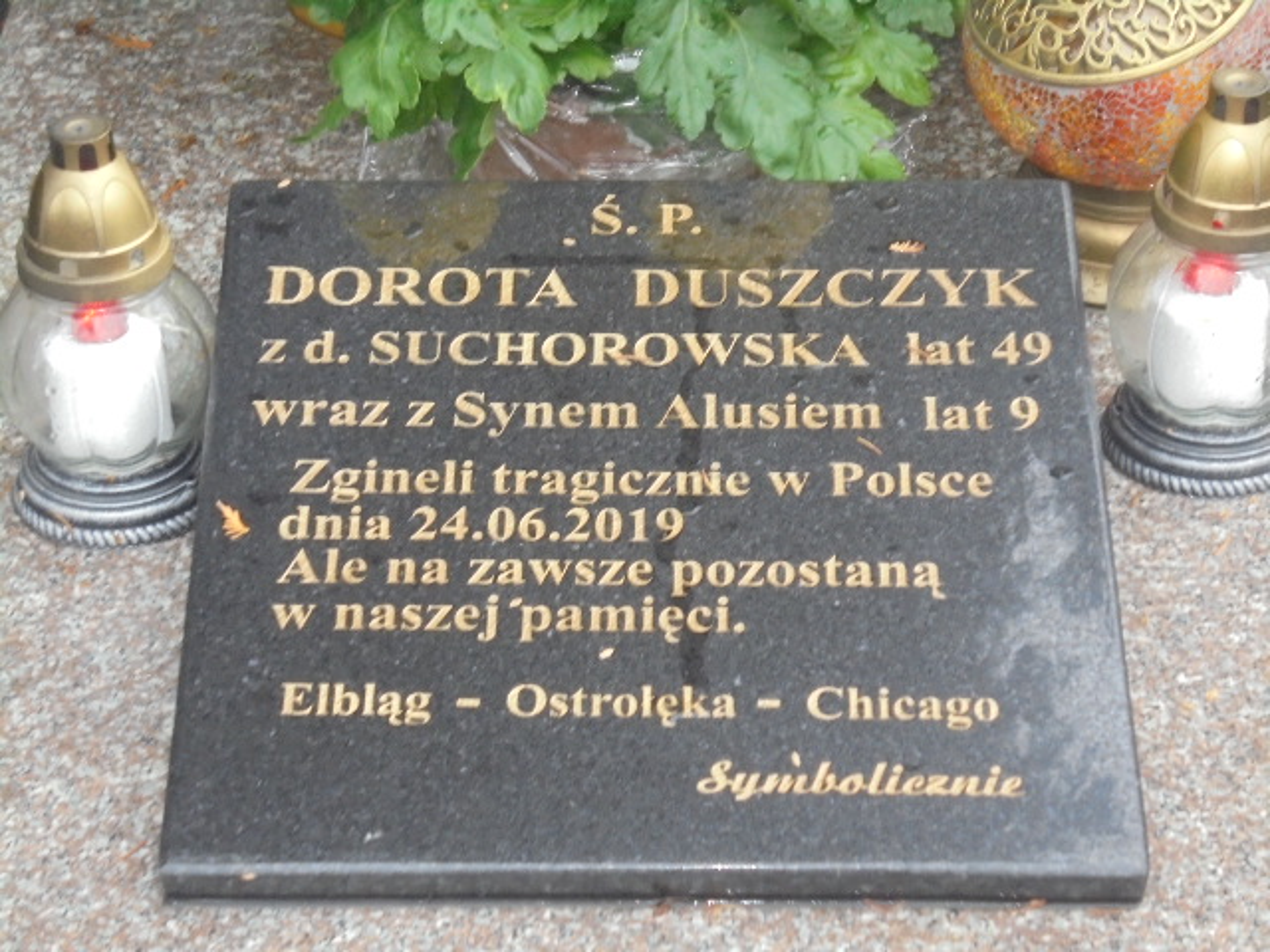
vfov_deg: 15.7
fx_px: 3449
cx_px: 635
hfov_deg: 20.9
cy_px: 476
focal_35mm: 94
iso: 400
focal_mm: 16.9
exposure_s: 1/30
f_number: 4.7
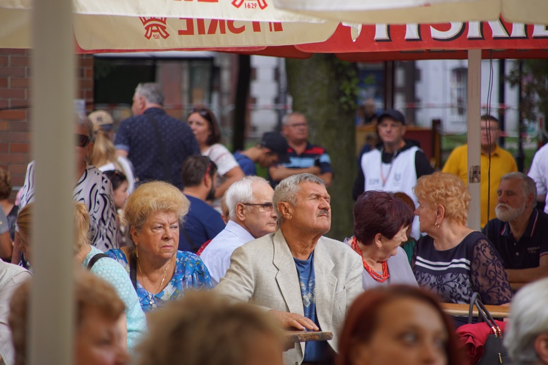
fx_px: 4566
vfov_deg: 4.6
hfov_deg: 6.9
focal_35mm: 300
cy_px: 182
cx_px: 274
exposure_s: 1/320
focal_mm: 200
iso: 320
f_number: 6.3
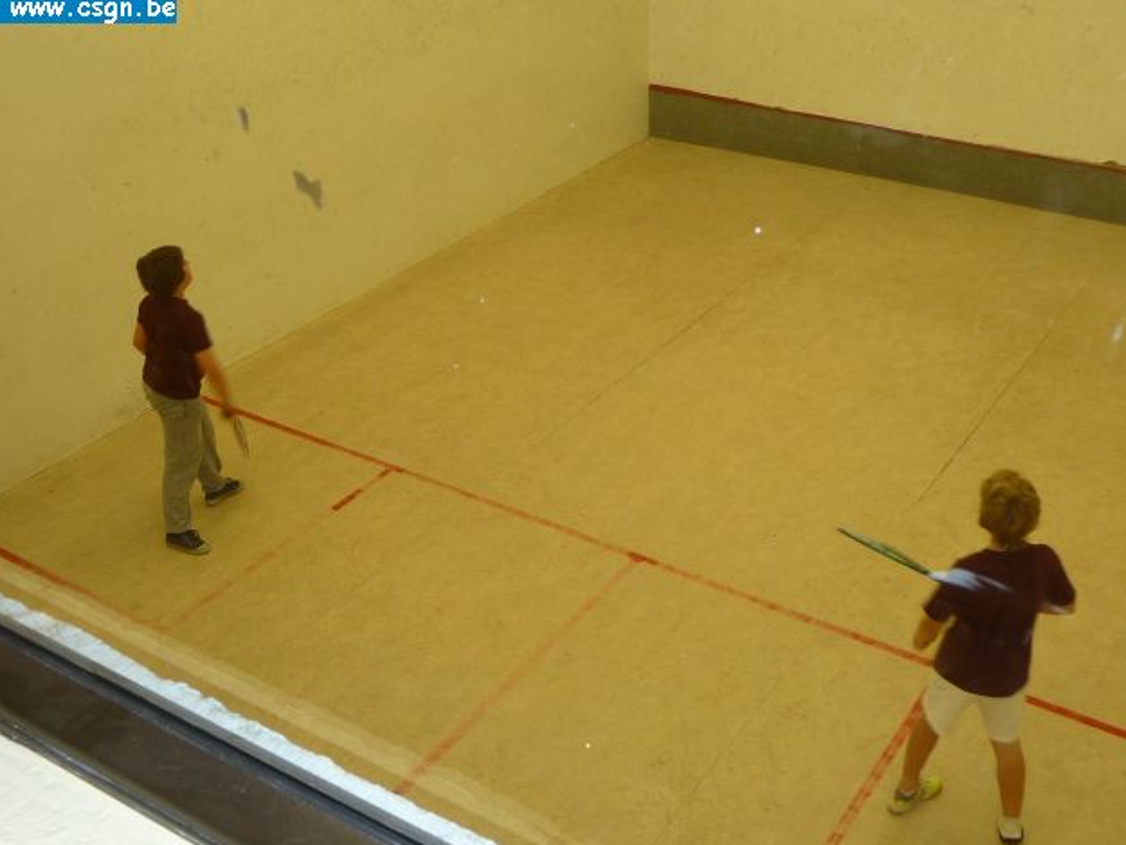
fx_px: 1366
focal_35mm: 42
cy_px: 418
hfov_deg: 44.8
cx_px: 575
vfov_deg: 34.4
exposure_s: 1/30
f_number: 3.4
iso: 125
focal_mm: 5
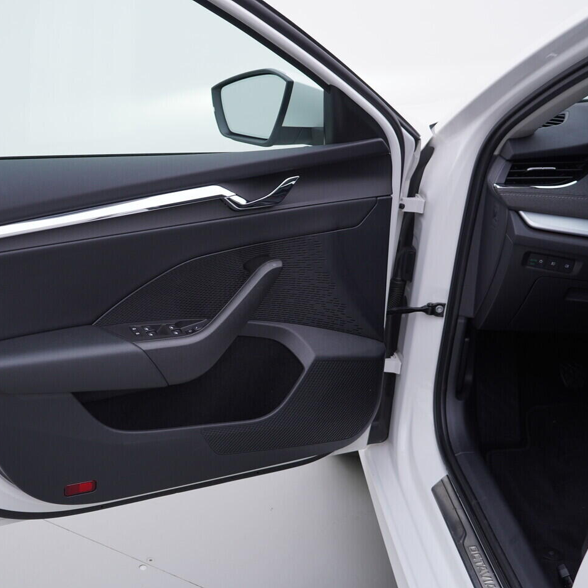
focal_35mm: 46
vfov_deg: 36.8
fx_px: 884
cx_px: 160
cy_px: 294
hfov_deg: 36.1
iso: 125
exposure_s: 1/60
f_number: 3.5
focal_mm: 24
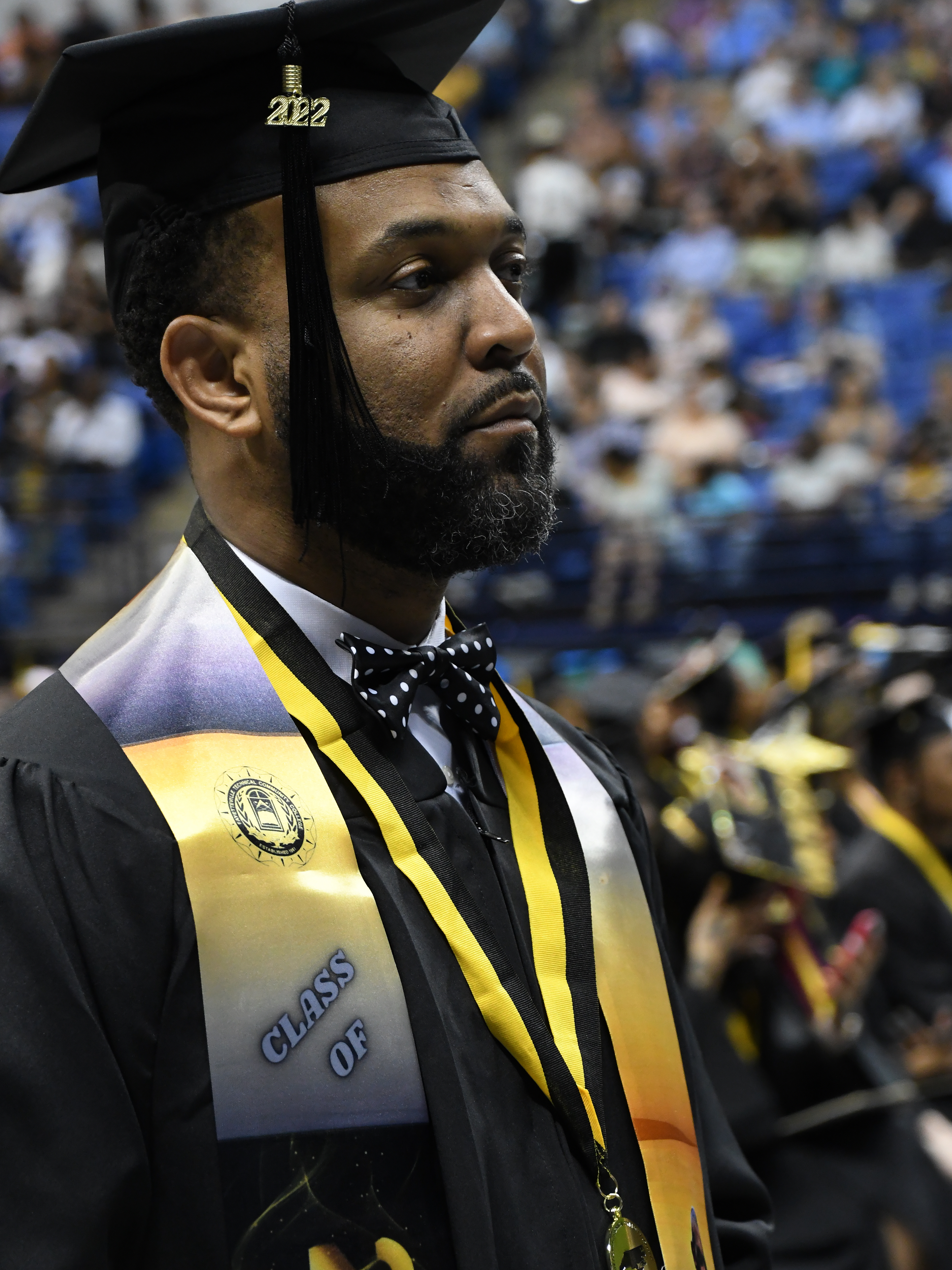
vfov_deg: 14.2
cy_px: 648
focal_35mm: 139
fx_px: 5080
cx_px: 476
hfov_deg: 10.7
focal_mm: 85
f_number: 5.3
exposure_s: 1/160
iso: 2500
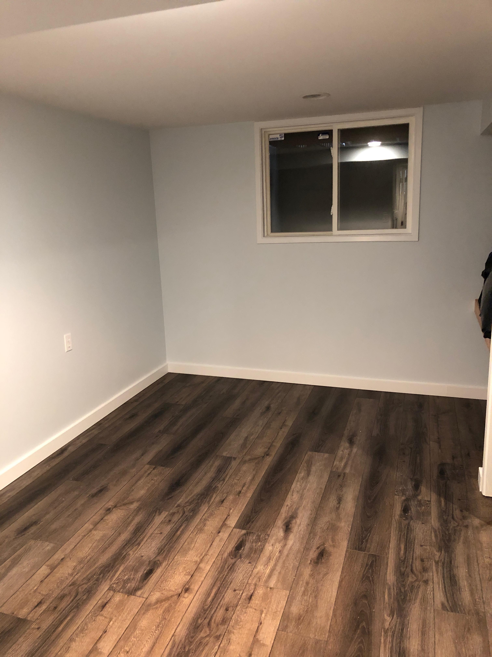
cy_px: 328
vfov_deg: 63.4
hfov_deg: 49.7
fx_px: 531
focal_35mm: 28
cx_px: 246
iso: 100
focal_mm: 3.99
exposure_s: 1/5
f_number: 1.8
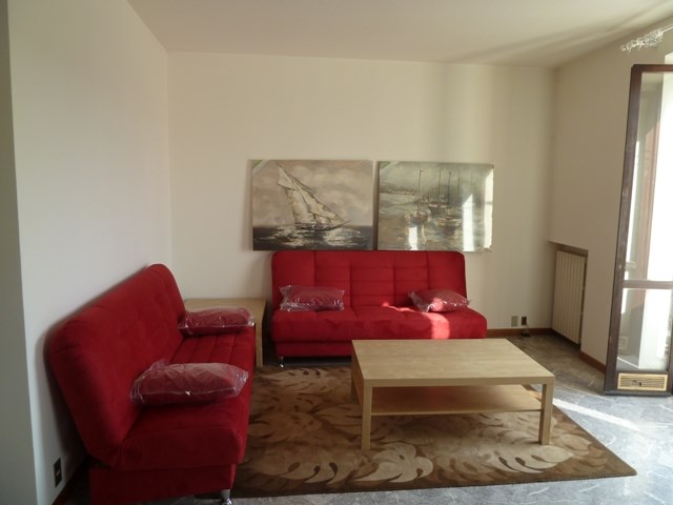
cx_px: 336
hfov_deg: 69.4
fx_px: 486
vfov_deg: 54.9
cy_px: 252
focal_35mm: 25
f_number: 3.3
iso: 80
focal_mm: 4.1
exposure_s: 1/40
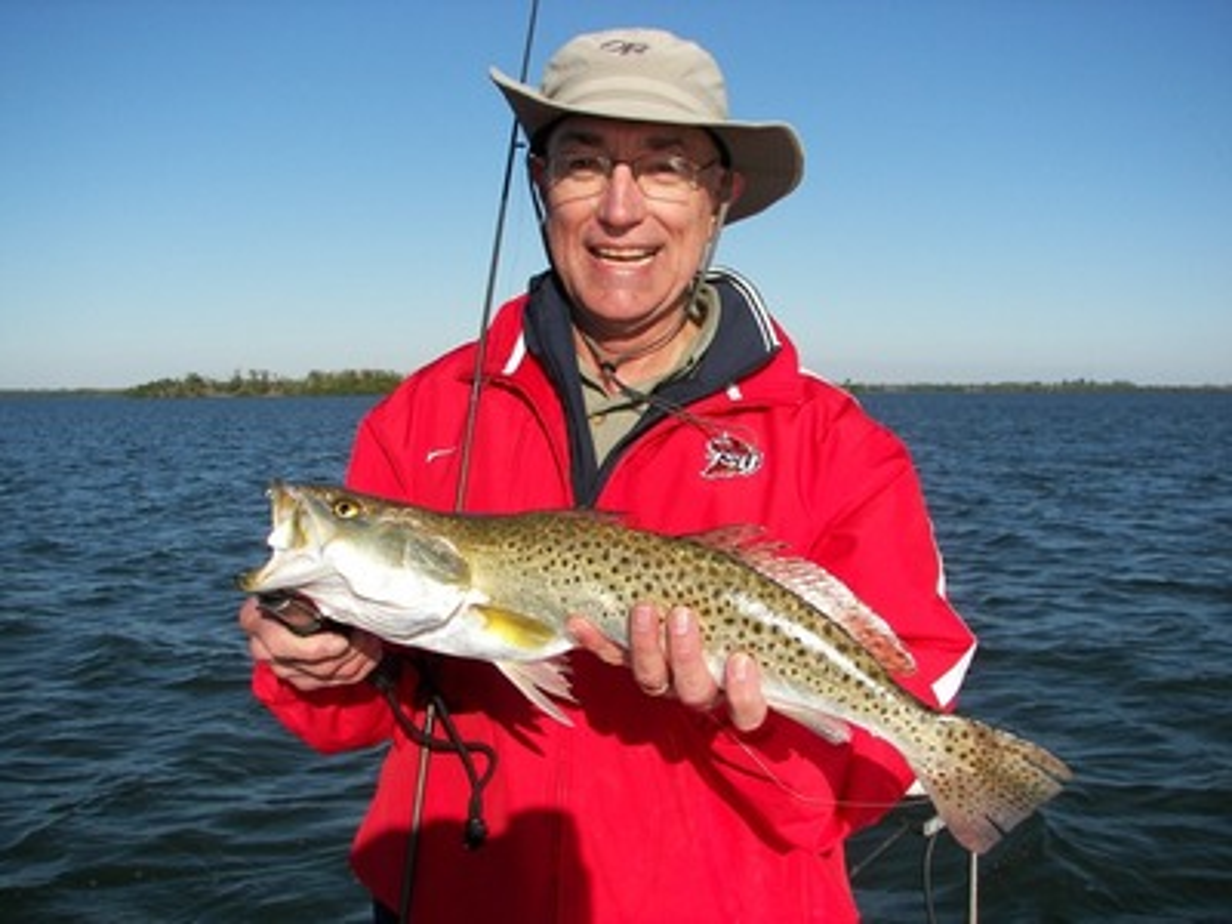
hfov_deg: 51.4
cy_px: 462
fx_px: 1281
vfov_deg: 39.7
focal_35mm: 36
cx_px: 616
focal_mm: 6
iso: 50
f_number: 4
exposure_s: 1/800
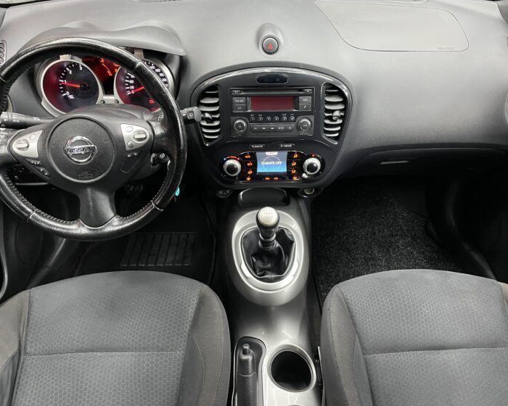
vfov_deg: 50.0
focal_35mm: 29
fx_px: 436
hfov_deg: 60.4
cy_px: 203
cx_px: 262
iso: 500
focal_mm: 4.2
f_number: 1.6
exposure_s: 1/42
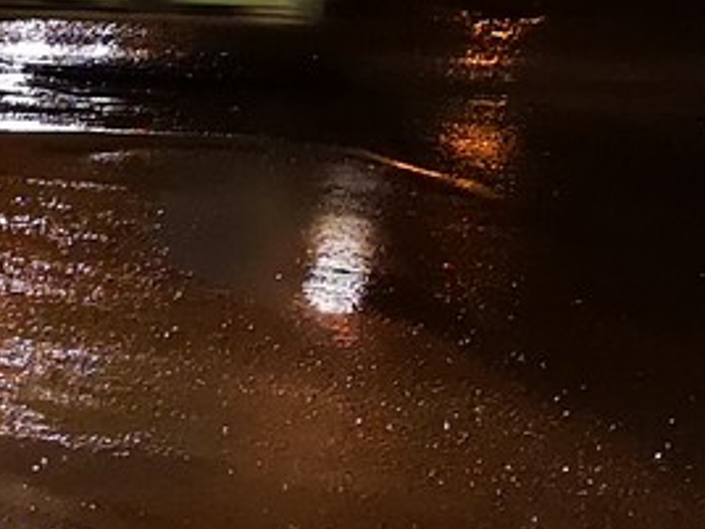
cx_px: -1139
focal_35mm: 151
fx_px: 3075
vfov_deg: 9.8
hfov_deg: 10.6
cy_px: 438
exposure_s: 1/16.7
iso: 1000
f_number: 1.8
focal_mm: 3.95
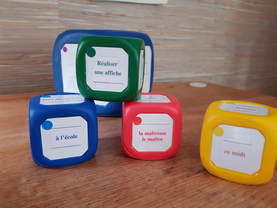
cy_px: 104
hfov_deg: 67.3
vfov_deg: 53.1
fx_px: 208
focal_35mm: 26
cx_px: 138
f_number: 1.7
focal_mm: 4.2
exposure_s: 1/12
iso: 200
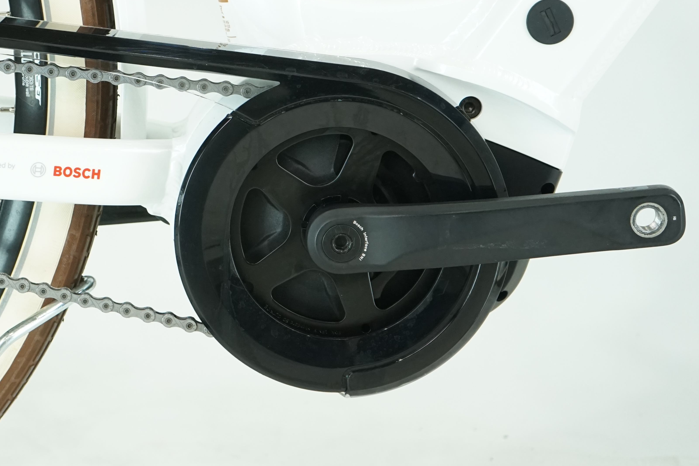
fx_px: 1786
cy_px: 95
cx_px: 57
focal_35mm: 92
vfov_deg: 14.8
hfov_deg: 21.6
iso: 1600
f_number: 5.6
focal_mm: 49
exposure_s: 1/200
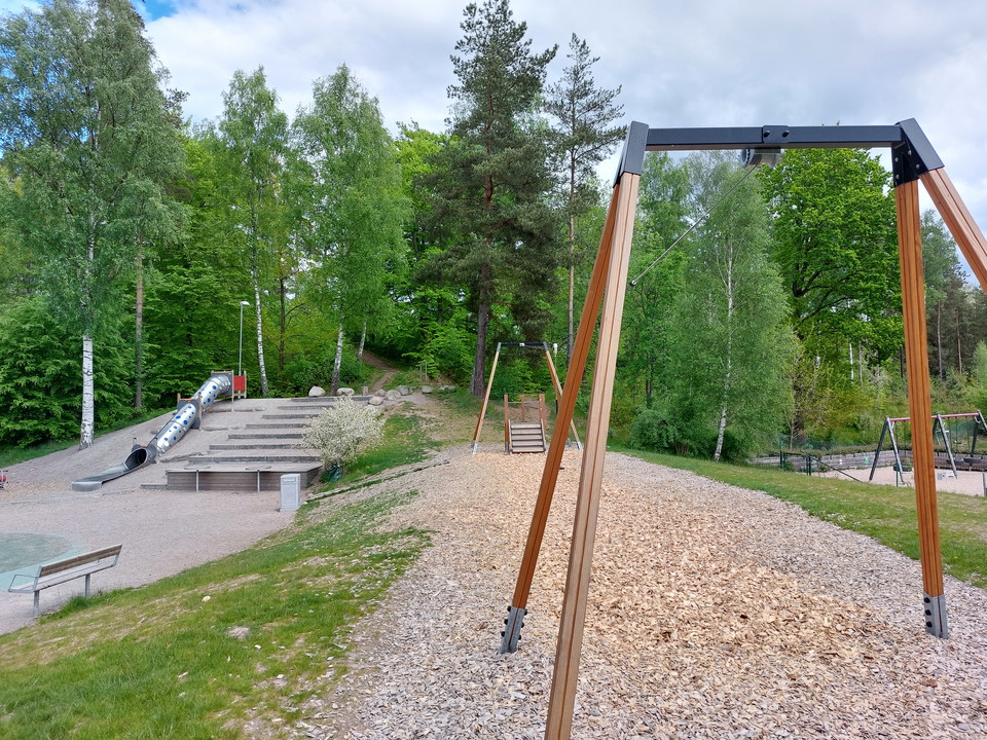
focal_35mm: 25
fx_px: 713
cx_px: 494
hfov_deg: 69.4
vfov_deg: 54.9
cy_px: 370
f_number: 1.8
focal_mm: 5.23
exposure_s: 1/410
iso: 25
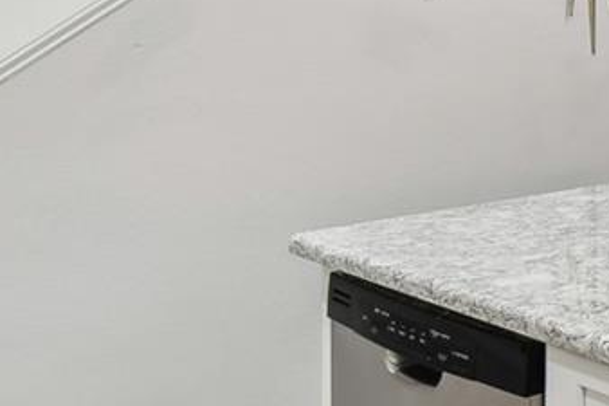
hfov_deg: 21.4
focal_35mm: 71
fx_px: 1200
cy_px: -61
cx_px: 1023
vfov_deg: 18.3
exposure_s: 1/4
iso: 100
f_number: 7.1
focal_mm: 10
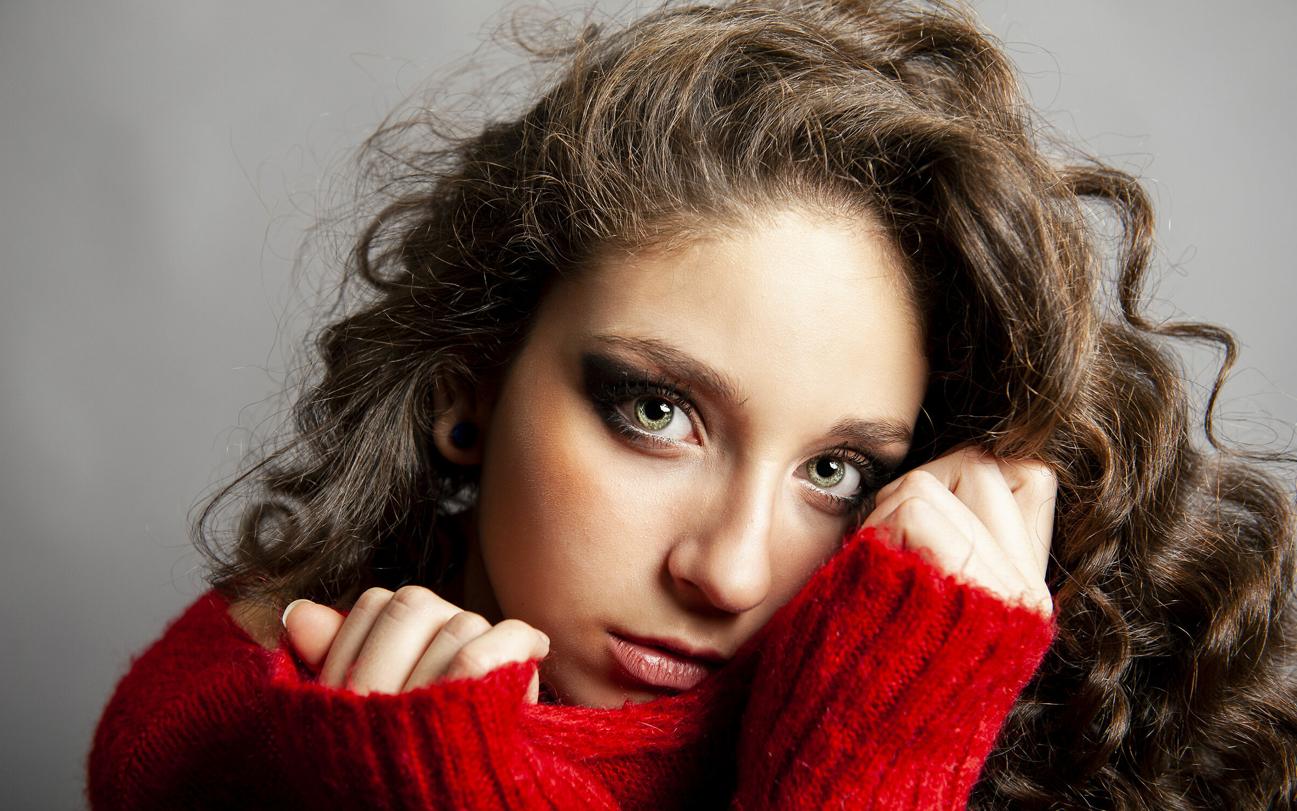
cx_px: 648
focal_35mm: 51
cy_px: 416
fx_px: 1803
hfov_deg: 39.6
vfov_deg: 25.3
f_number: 5
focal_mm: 50
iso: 200
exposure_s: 1/160
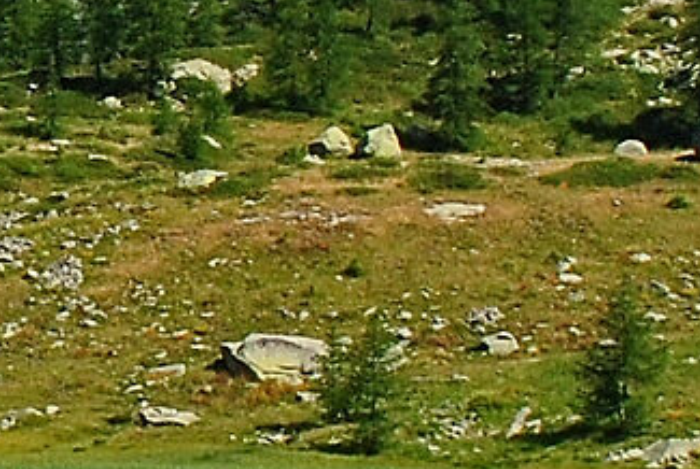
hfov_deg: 7.9
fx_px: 4961
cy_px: 106
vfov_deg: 5.4
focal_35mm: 255
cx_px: -289
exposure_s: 1/125
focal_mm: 23
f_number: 16
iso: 200
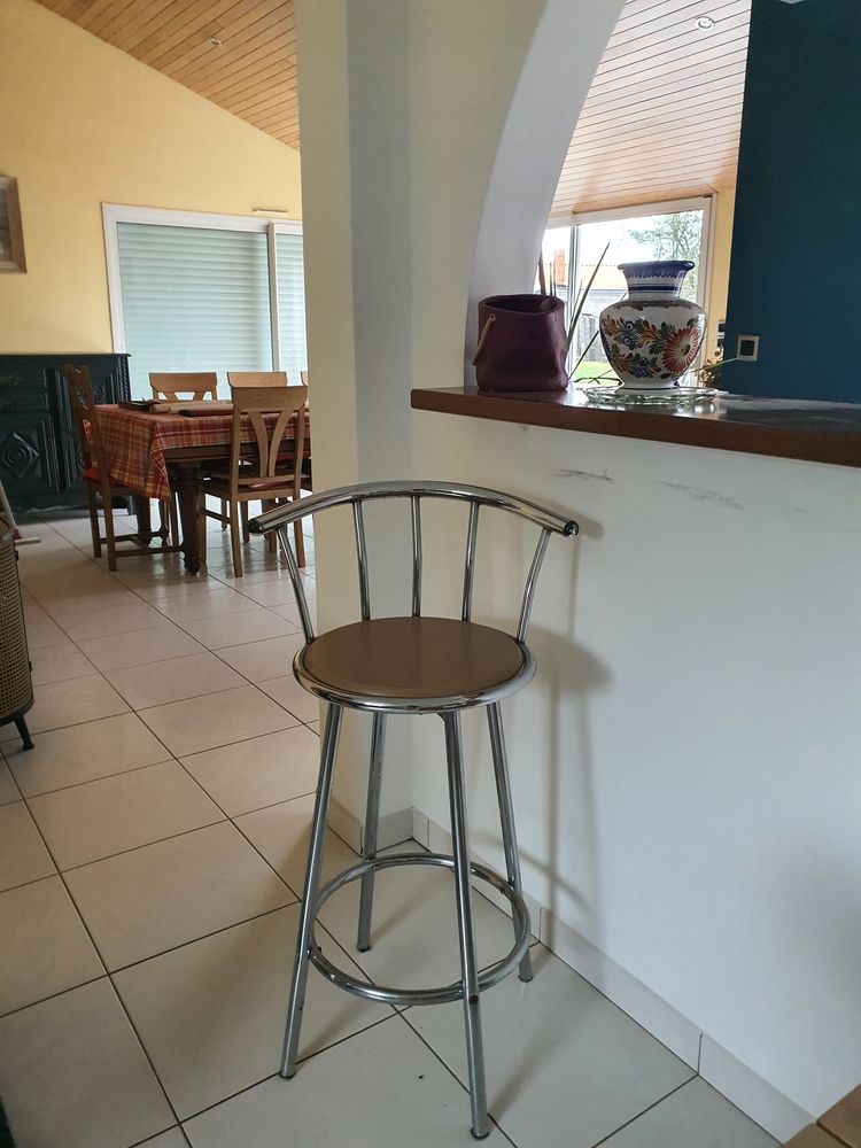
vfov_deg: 67.3
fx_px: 862
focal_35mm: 26
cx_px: 430
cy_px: 574
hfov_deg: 53.1
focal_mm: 4.3
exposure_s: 1/50
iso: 500
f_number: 2.4
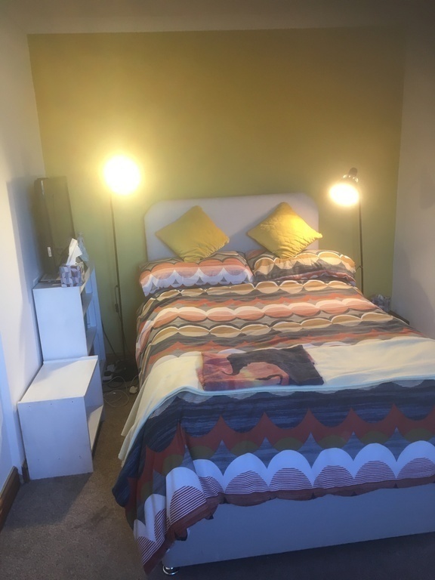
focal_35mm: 29
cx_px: 218
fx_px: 486
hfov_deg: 48.2
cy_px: 290
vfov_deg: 61.7
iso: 100
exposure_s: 1/33
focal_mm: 4.15
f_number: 2.2
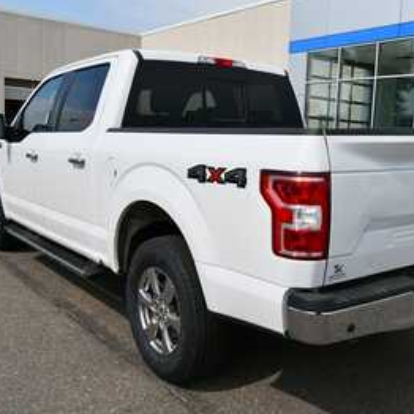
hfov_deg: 42.4
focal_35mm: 39
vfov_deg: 42.8
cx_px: 270
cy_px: 208
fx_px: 528
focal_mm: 20
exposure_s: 1/400
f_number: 10
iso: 100
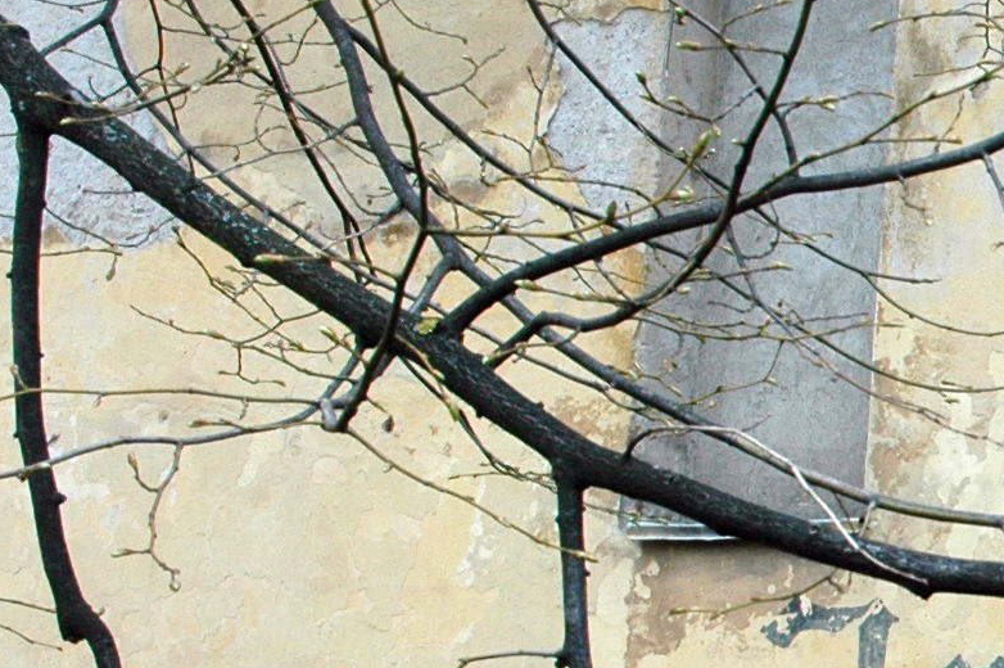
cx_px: 1887
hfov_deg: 14.1
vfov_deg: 10.7
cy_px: 628
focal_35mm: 127
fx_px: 3539
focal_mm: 22
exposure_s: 1/200
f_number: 7.1
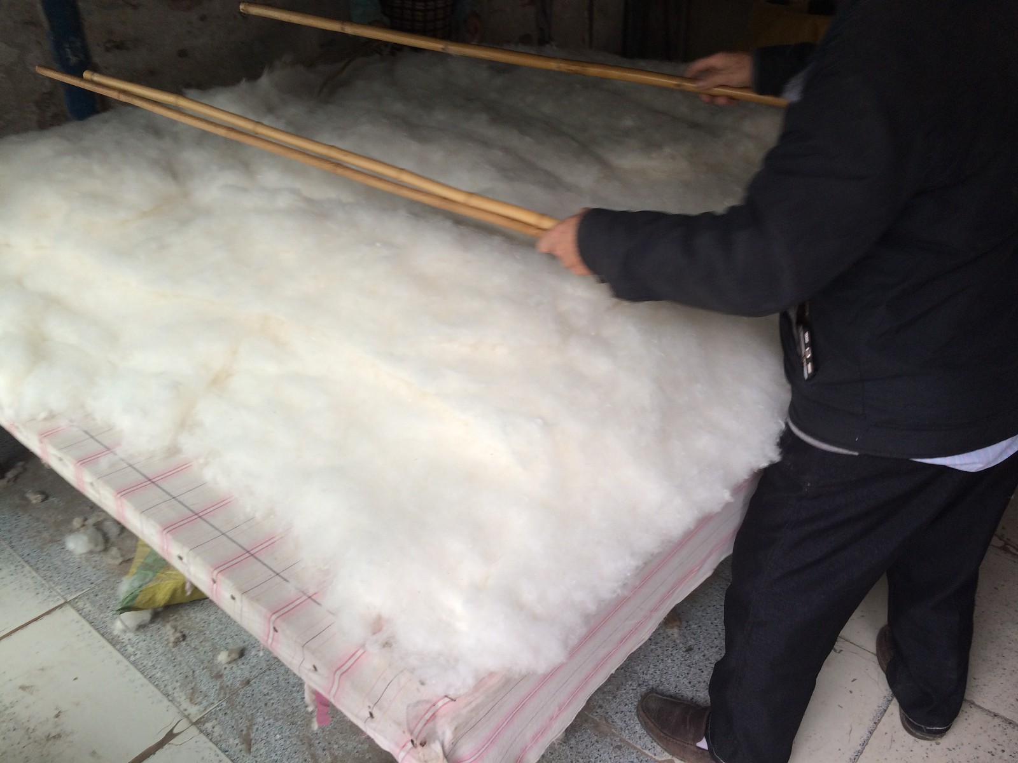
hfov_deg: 61.7
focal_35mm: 29
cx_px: 509
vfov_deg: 48.2
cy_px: 382
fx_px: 853
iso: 50
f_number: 2.2
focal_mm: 4.15
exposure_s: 1/50
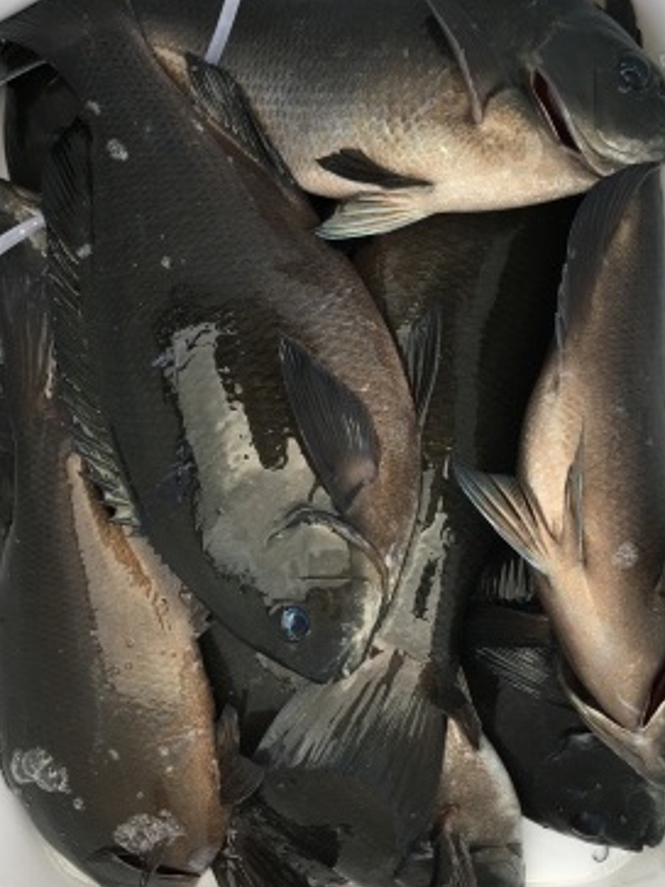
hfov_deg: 35.9
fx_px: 1025
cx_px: 302
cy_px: 462
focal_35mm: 40
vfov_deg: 46.8
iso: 25
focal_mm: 4.15
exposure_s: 1/120
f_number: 2.2
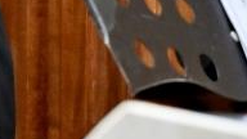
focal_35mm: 240
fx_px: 1572
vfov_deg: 4.8
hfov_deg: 8.7
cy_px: -269
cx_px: -184
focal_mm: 29
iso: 800
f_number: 4
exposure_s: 1/160
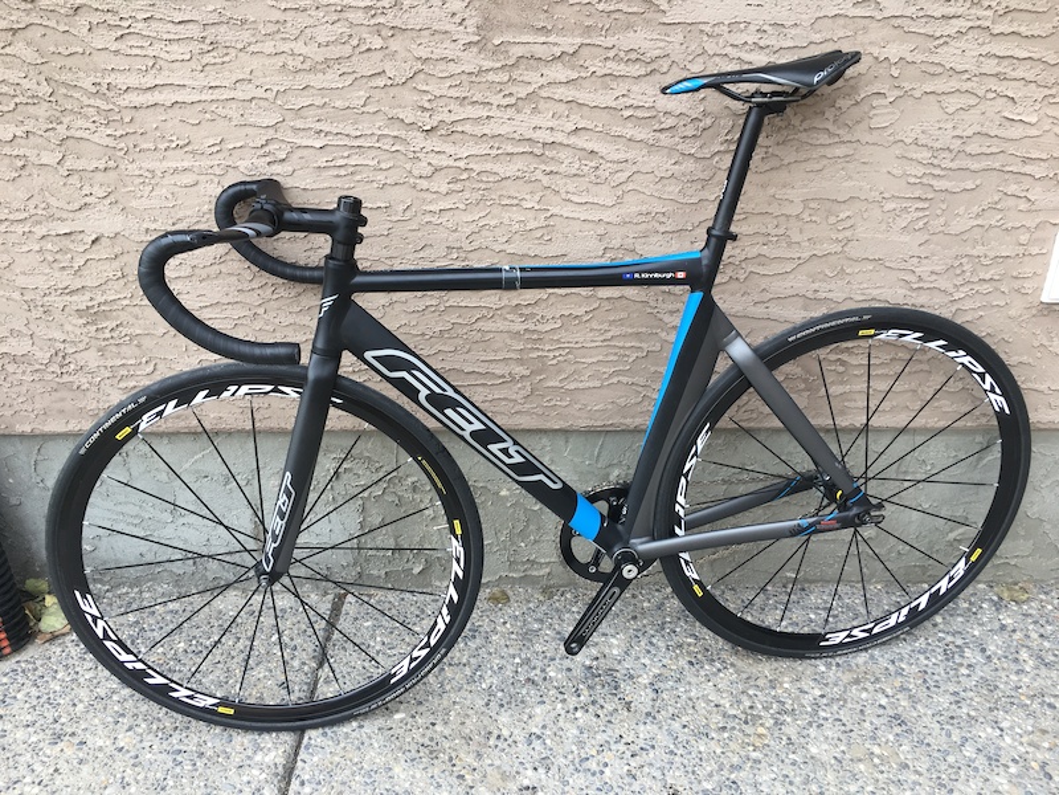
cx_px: 530
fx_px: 887
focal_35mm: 29
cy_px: 398
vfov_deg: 48.2
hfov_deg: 61.7
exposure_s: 1/120
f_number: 2.2
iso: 40
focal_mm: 4.15
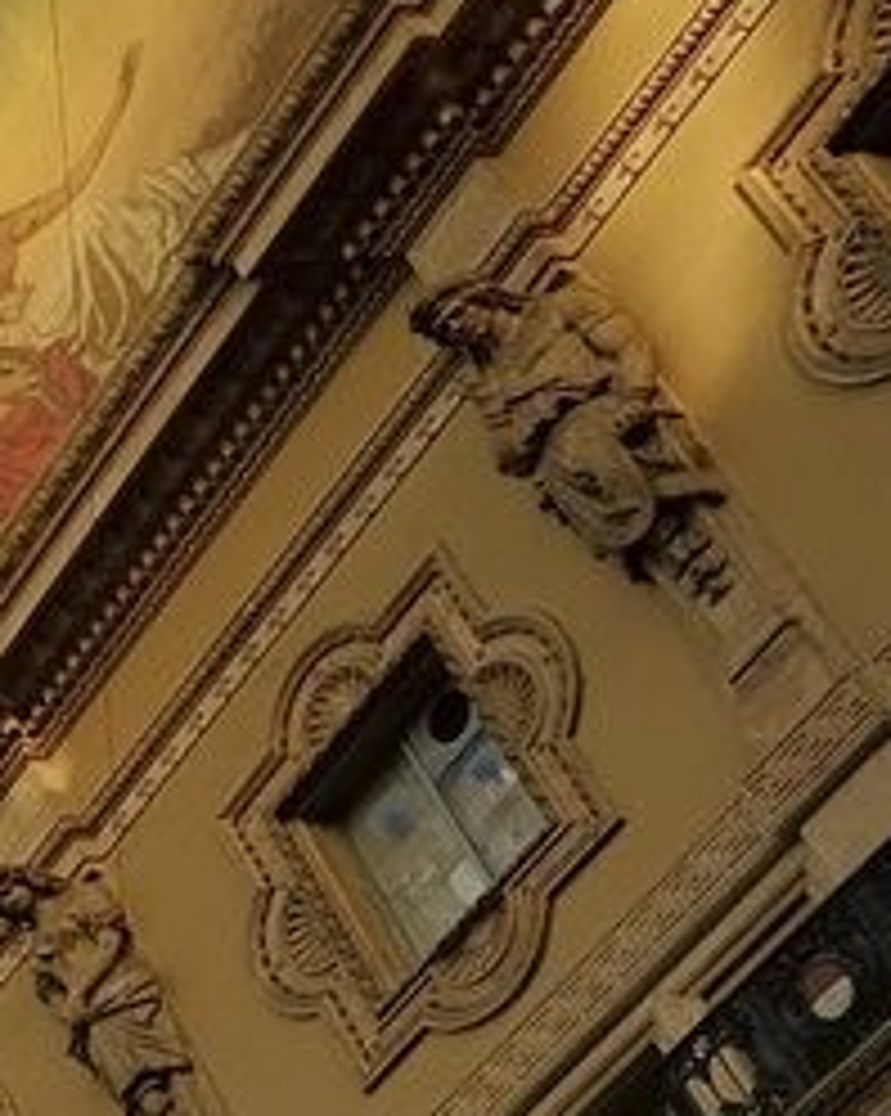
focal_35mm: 109
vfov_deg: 15.9
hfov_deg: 8.8
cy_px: 1755
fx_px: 3597
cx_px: -2376
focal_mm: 18
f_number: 10
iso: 400
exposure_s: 1/125
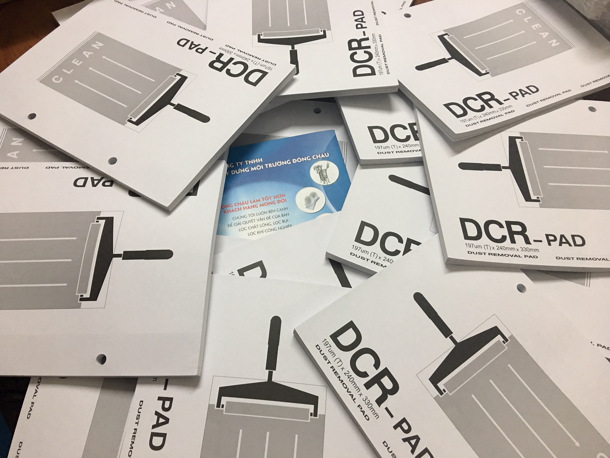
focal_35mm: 29
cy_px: 229
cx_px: 305
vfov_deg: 48.2
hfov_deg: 61.7
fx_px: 511
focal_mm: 4.15
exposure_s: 1/17
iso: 80
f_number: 2.2
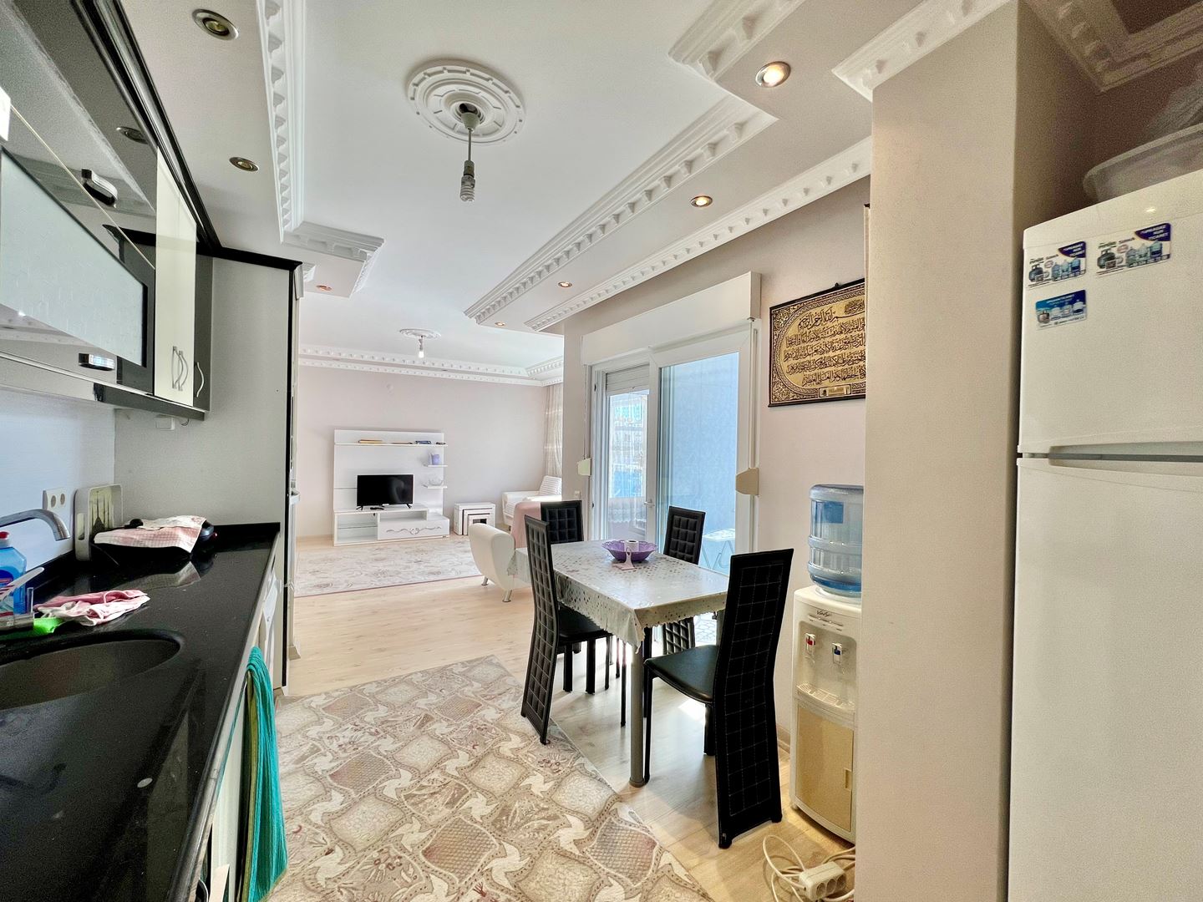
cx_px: 602
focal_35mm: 13
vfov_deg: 89.9
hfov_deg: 106.2
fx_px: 452
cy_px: 451
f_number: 1.8
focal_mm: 1.57
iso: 32
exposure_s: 1/164
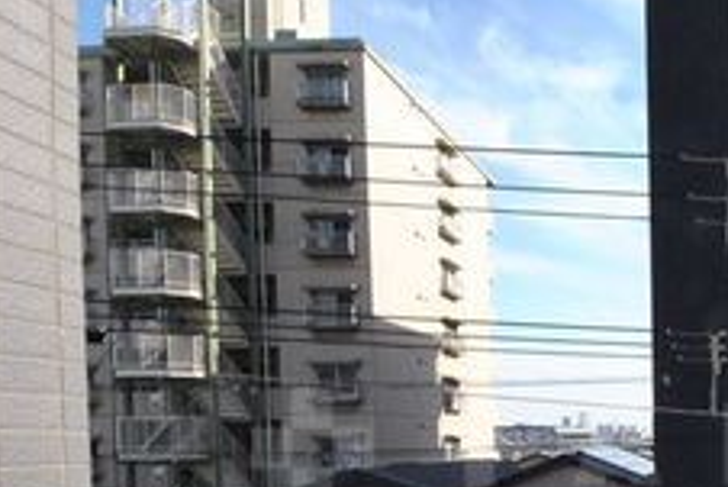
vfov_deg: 36.3
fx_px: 688
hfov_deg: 46.3
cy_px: 448
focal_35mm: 34
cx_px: 734
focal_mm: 8
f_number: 11
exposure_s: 1/500
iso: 800
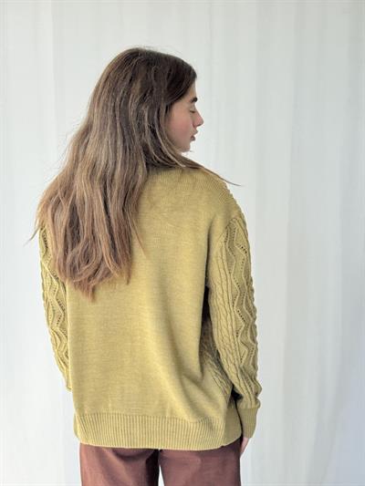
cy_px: 243
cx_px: 182
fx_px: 675
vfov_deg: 39.6
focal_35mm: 48
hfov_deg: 30.3
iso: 64
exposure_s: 1/340
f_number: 1.78
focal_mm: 6.76
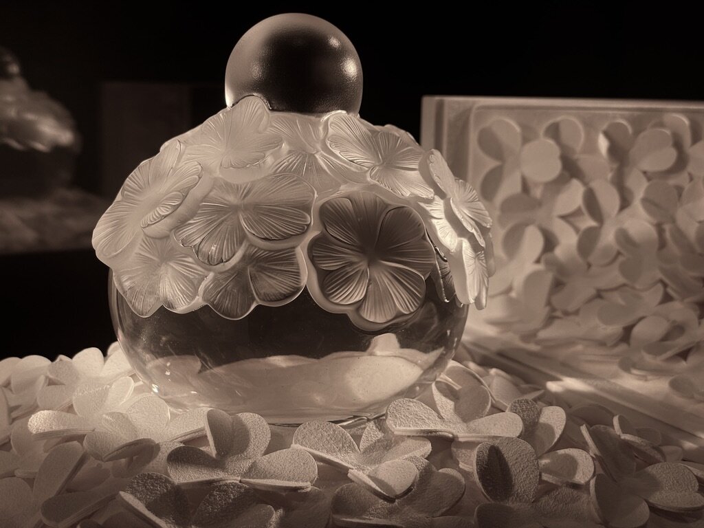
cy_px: 264
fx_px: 1058
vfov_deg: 28.0
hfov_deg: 36.8
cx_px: 352
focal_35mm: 52
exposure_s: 1/675
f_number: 2
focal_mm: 6
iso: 25
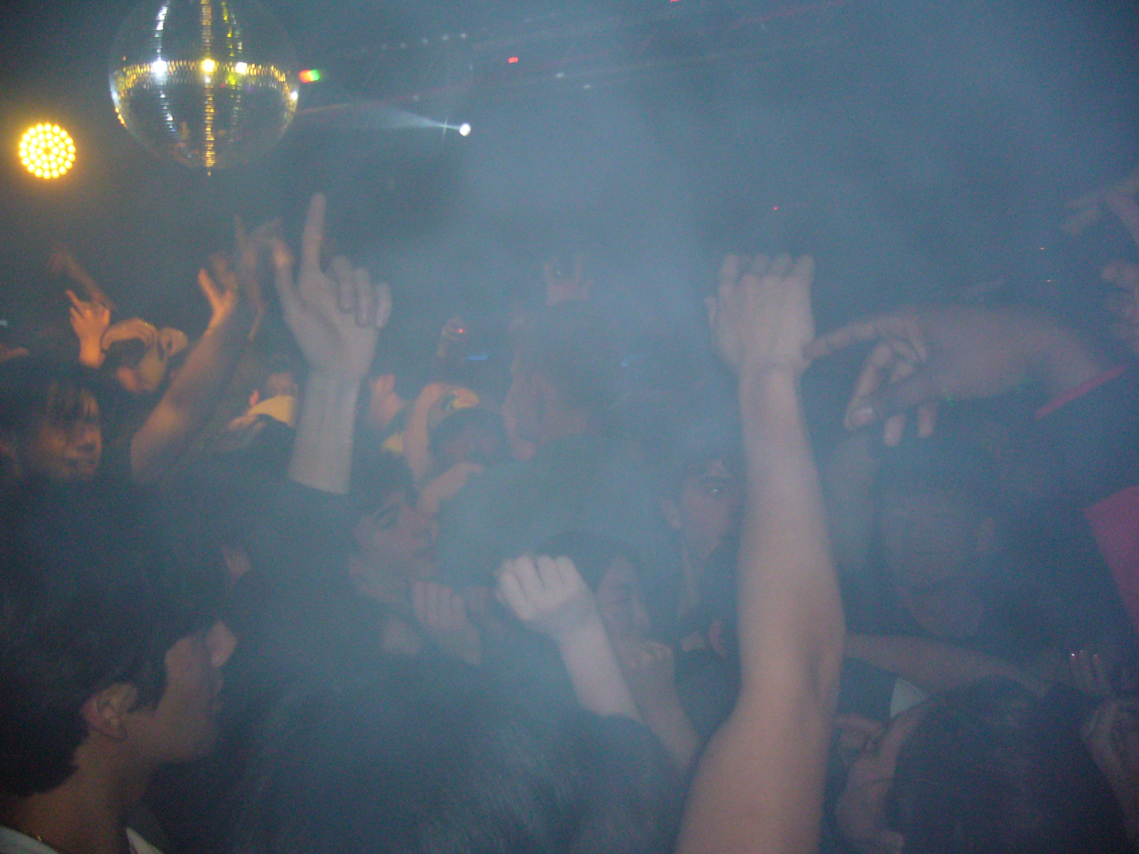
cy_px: 427
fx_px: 1152
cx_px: 570
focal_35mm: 35
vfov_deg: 40.7
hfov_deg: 52.6
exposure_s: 1/30
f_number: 2.8
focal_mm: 5.8
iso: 200
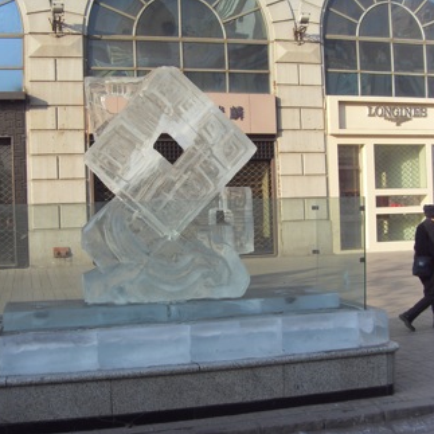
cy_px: 216
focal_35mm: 47
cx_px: 171
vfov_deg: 36.1
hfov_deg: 35.9
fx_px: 667
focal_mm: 6.6
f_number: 3.5
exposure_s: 1/250
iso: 80
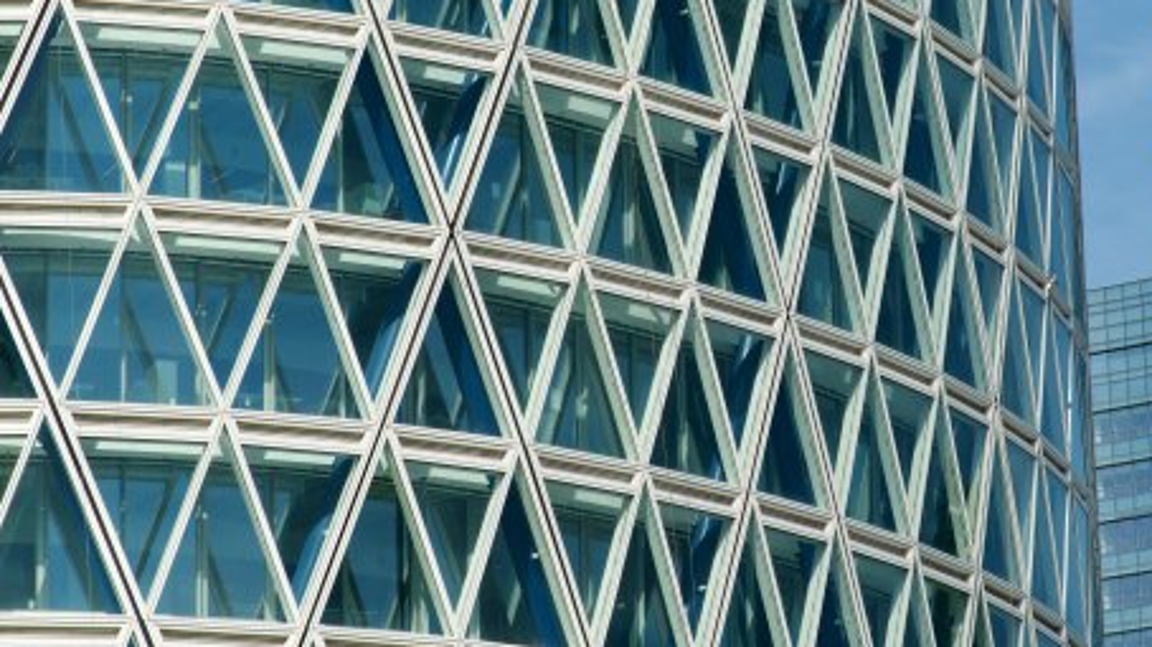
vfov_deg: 7.2
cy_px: 132
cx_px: 655
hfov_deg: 12.8
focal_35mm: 168
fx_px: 5130
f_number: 5.6
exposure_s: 1/640
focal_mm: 43.55
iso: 125
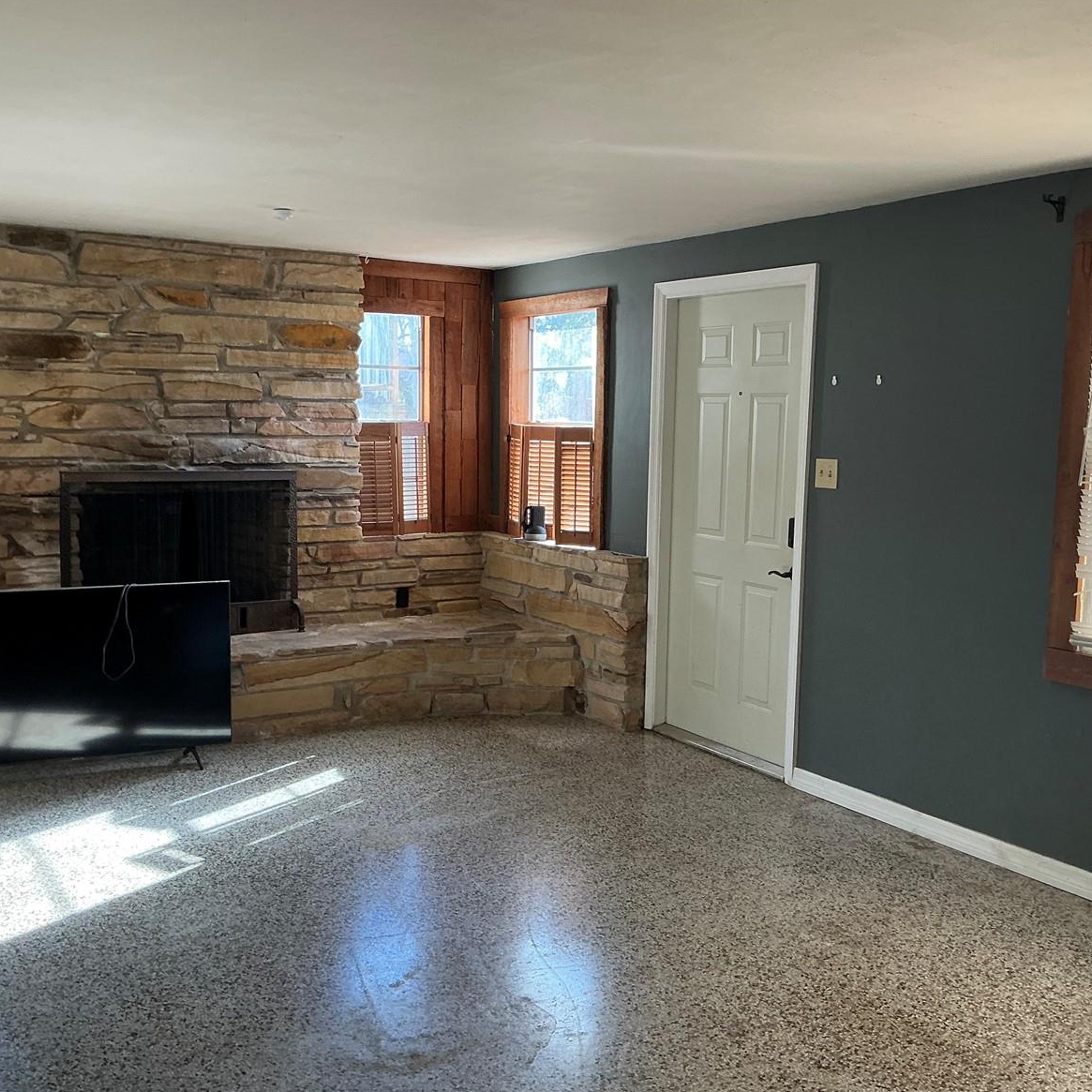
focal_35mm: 34
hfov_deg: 48.4
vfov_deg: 48.4
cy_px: 558
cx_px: 557
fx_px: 1213
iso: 64
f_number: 1.8
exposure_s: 1/112
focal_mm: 3
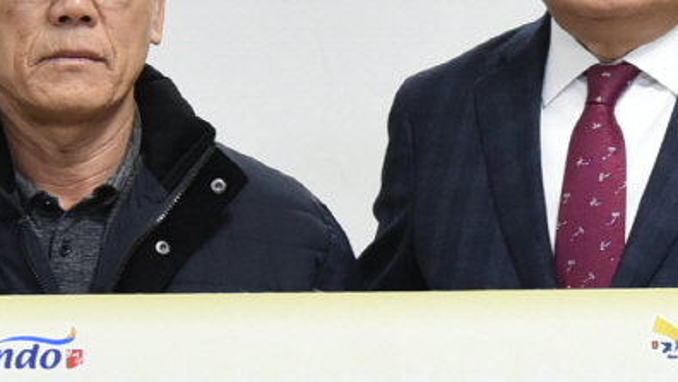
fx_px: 3399
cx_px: 368
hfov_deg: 11.4
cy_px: 186
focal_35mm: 189
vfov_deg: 6.4
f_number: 4
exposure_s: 1/125
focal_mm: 34
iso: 1600
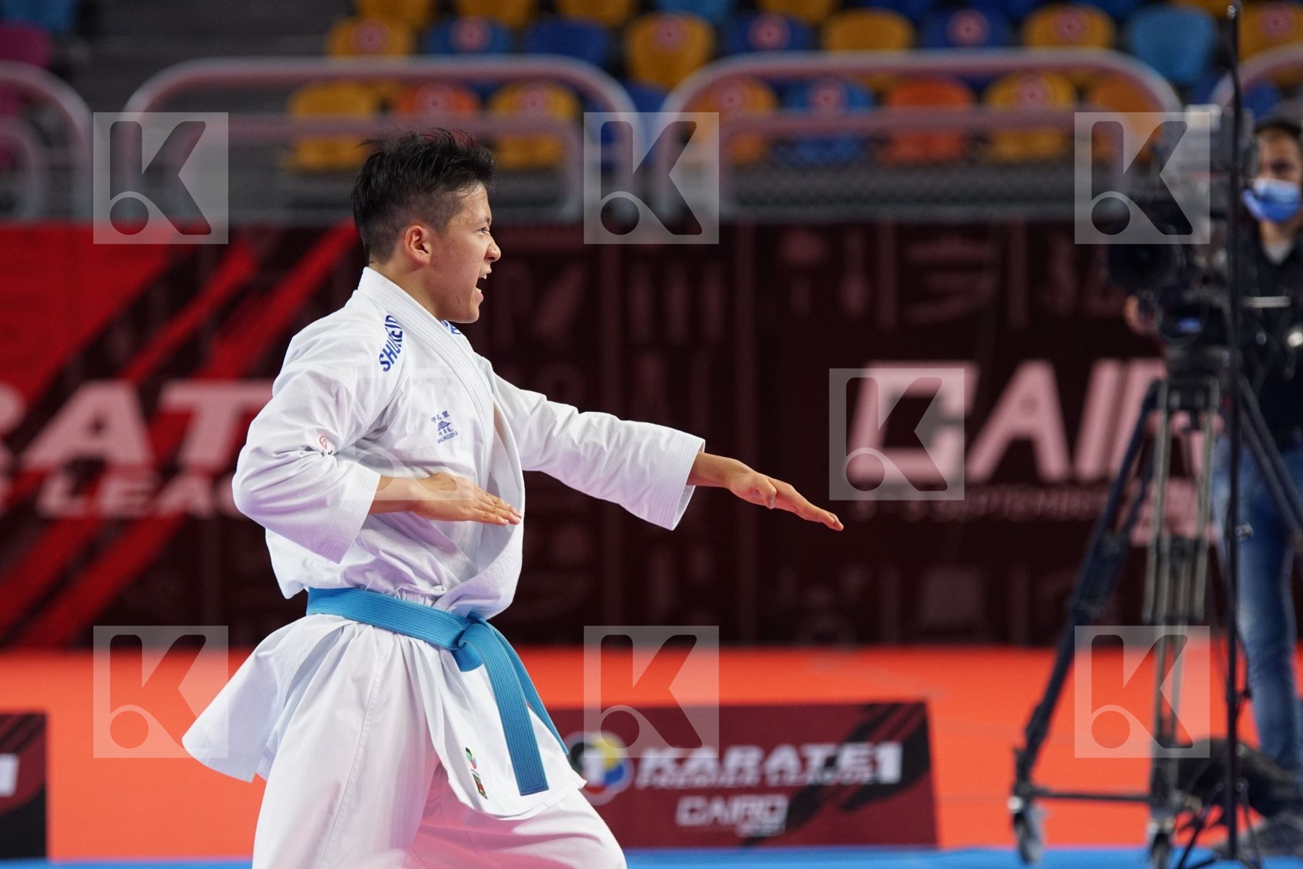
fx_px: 8686
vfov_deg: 5.7
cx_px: 652
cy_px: 434
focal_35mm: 240
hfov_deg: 8.6
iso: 1000
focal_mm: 160
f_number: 3.2
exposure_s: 1/400
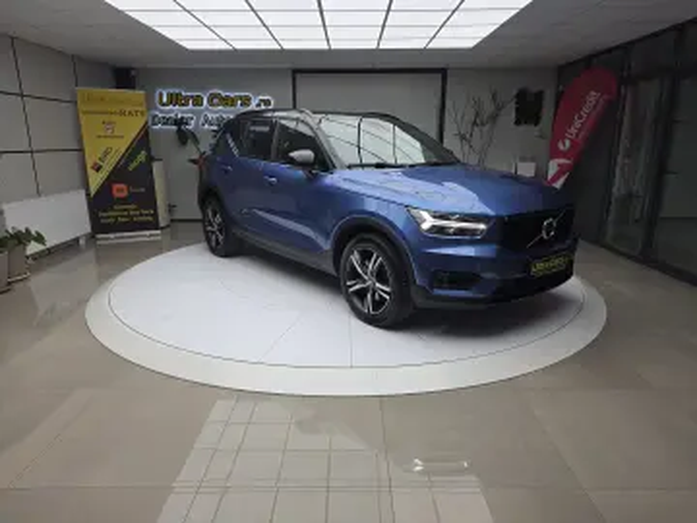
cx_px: 348
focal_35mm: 23
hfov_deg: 73.9
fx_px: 463
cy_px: 262
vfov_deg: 58.9
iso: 12
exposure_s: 1/102
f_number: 1.7
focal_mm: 6.25
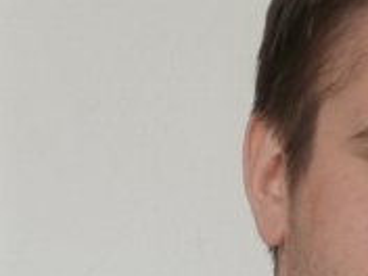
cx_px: 502
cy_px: 418
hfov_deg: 7.9
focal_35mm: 247
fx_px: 2626
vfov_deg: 5.9
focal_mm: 12.1
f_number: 4.7
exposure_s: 1/40
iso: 100
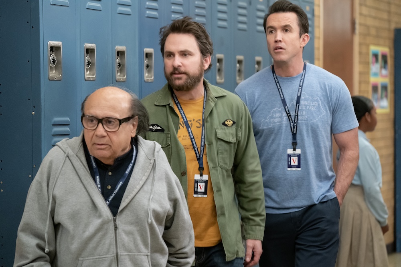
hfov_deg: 17.2
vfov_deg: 11.5
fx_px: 1326
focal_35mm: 119
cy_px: 134
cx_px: 200
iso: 5000
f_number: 4
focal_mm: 119
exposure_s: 1/100
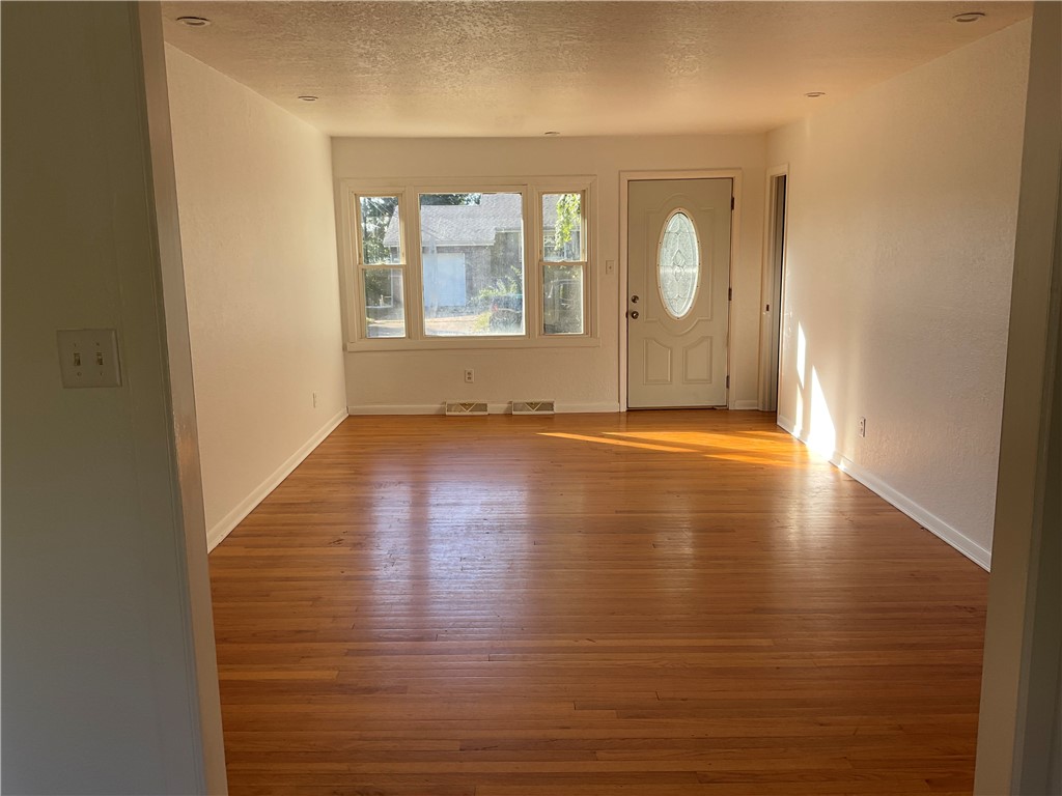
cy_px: 398
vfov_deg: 48.2
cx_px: 531
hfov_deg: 61.7
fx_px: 890
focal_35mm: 29
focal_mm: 3
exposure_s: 1/122
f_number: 1.8
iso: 20
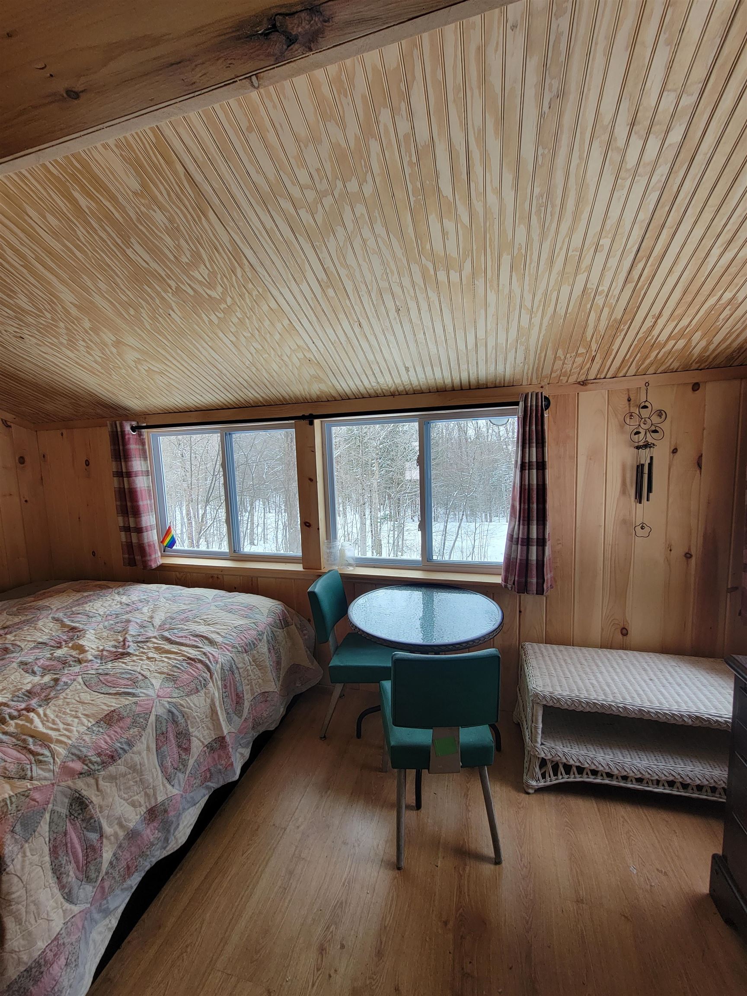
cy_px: 498
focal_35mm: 13
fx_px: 374
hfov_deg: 89.9
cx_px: 374
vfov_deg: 106.2
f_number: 2.2
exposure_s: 1/60
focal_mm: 2.2
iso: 80
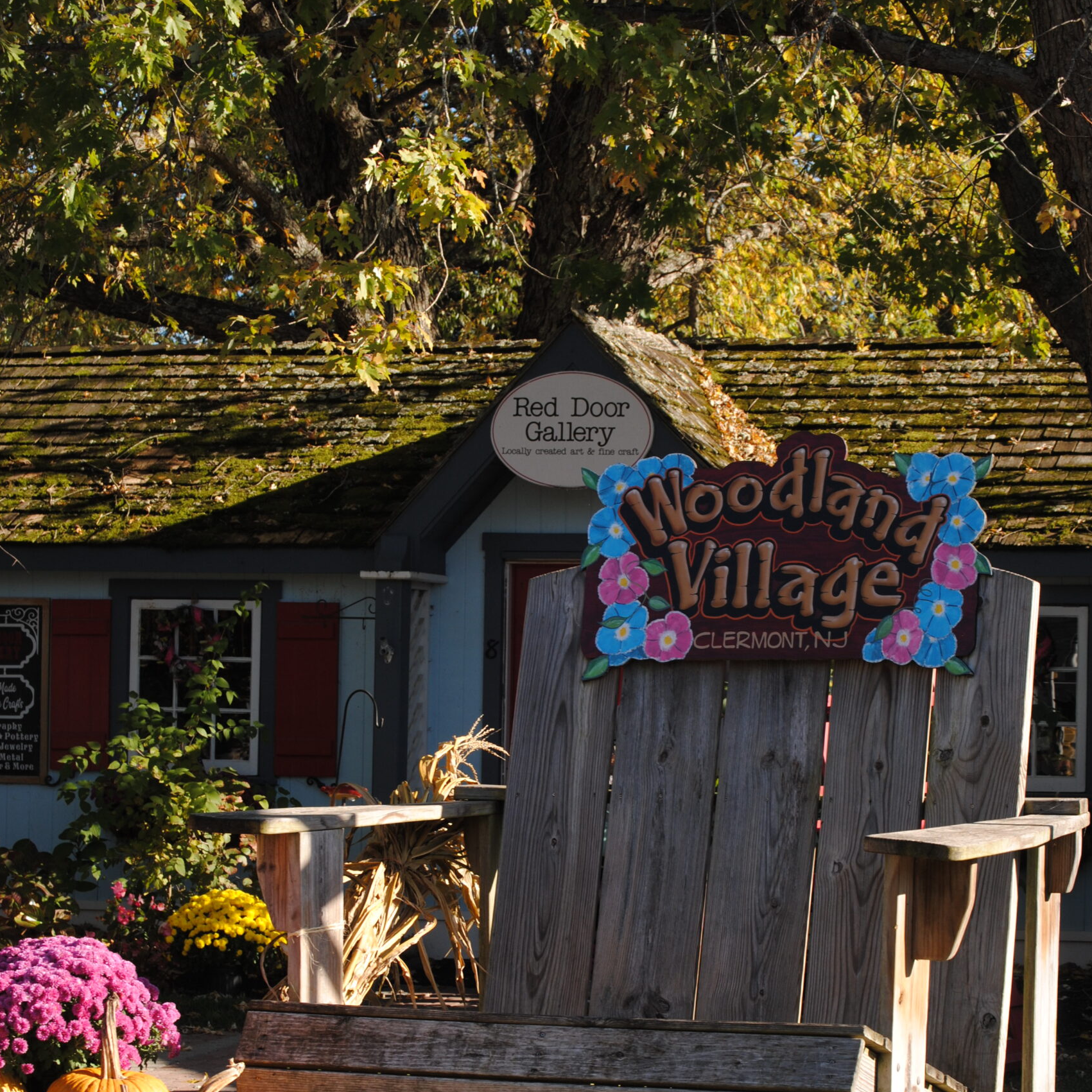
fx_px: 3770
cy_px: 741
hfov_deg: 16.5
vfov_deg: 16.4
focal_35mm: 106
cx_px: 546
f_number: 7.1
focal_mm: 55
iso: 100
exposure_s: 1/200
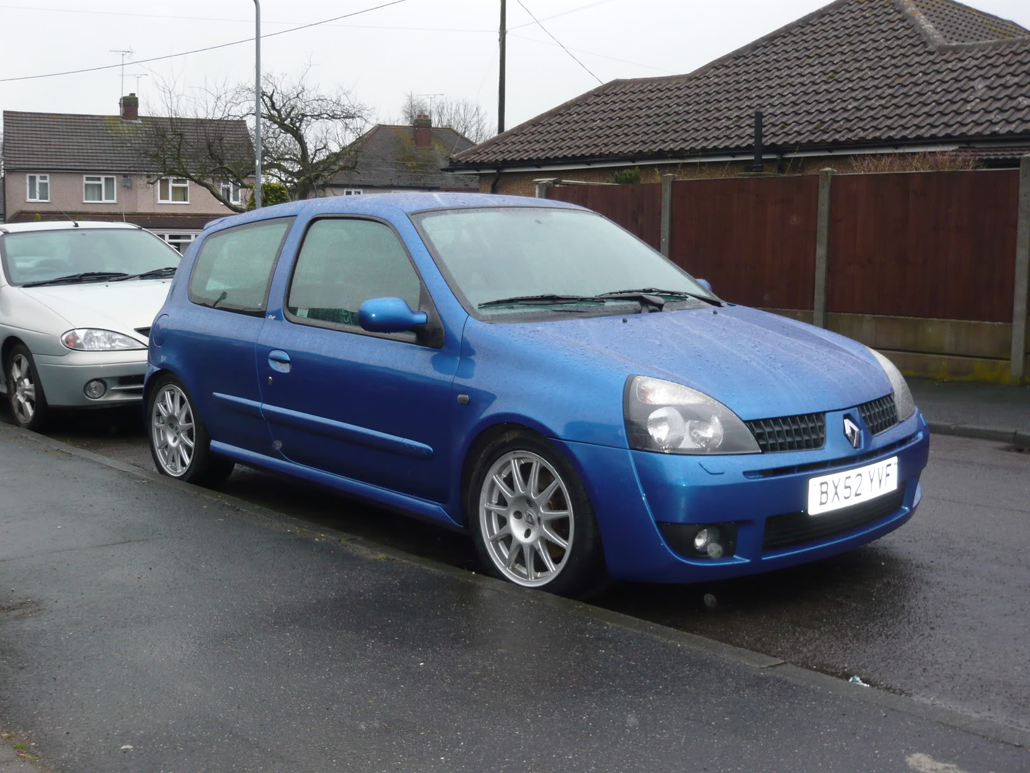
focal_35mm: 40
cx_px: 515
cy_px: 386
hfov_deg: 46.8
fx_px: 1190
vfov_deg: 36.0
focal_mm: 6.6
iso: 160
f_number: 3.3
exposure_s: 1/40
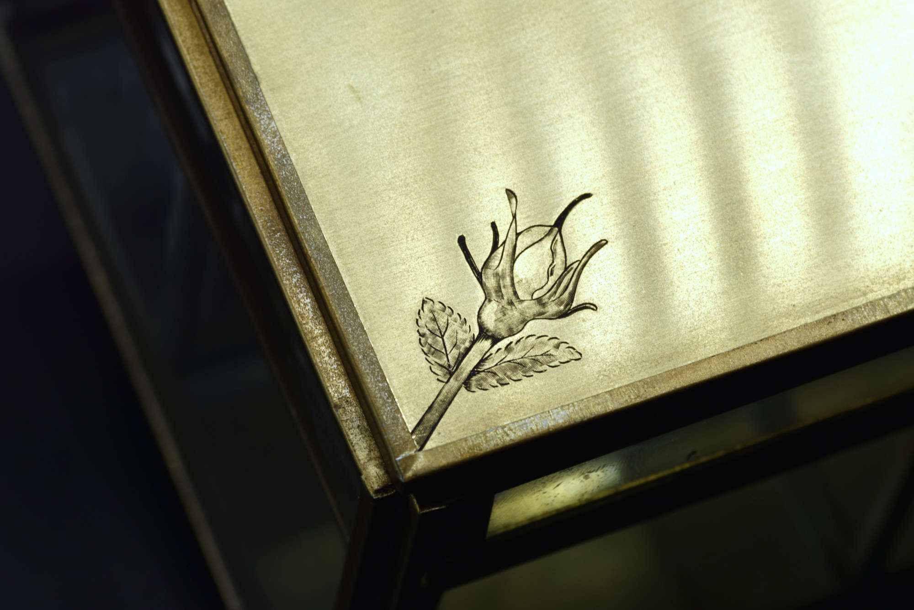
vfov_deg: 8.7
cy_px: 305
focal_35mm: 158
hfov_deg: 13.0
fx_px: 3999
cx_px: 457
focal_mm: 105
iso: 100
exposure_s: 1/60
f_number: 11
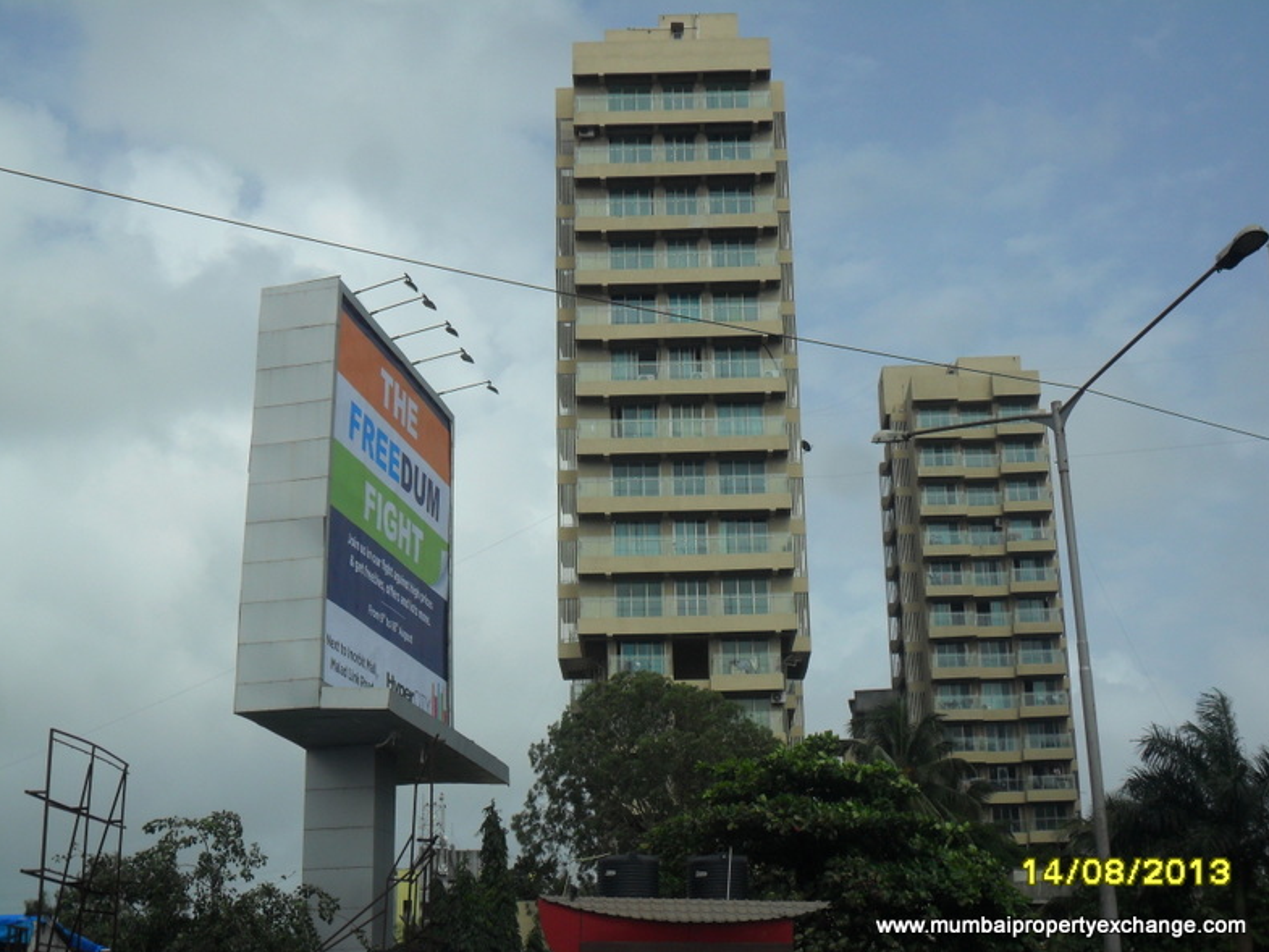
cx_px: 632
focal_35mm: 53
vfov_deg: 27.5
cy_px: 480
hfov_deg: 36.2
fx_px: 1943
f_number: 12.6
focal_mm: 9.3
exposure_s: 1/180
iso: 100
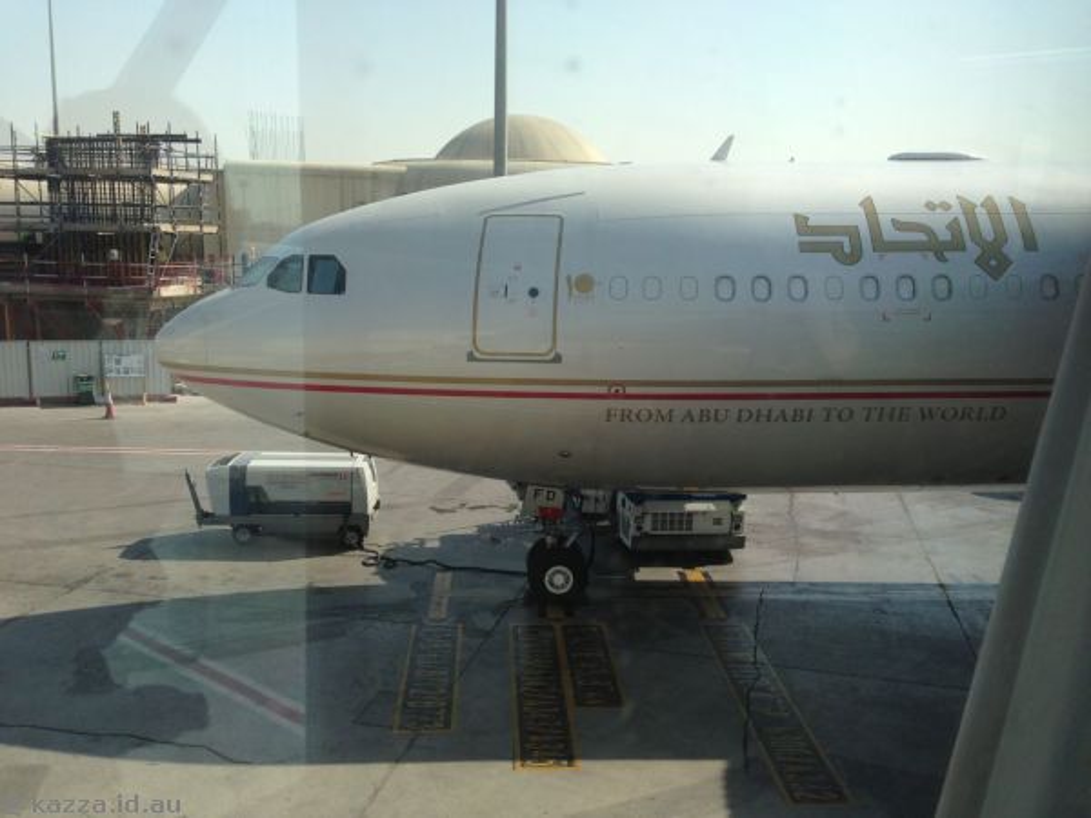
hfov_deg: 55.4
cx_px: 546
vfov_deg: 42.9
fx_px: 1040
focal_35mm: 33
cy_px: 409
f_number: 2.4
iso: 50
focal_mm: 4.13
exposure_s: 1/542
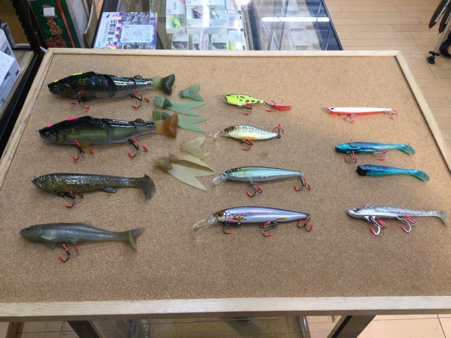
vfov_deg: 45.4
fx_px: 404
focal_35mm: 31
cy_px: 169
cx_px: 226
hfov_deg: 58.4
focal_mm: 3.3
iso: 32
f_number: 2.4
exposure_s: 1/30
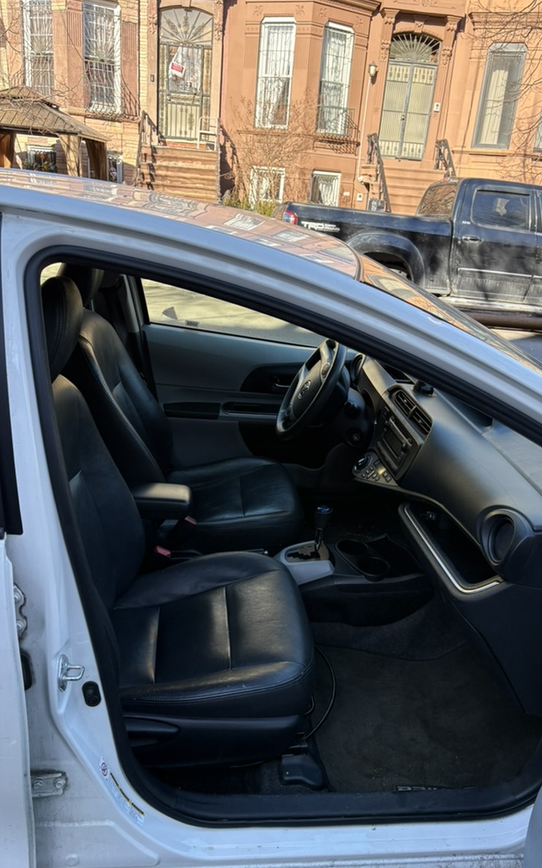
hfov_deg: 44.5
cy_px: 439
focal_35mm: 28
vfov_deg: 66.5
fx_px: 662
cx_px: 279
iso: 64
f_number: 1.6
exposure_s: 1/419
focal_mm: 5.96
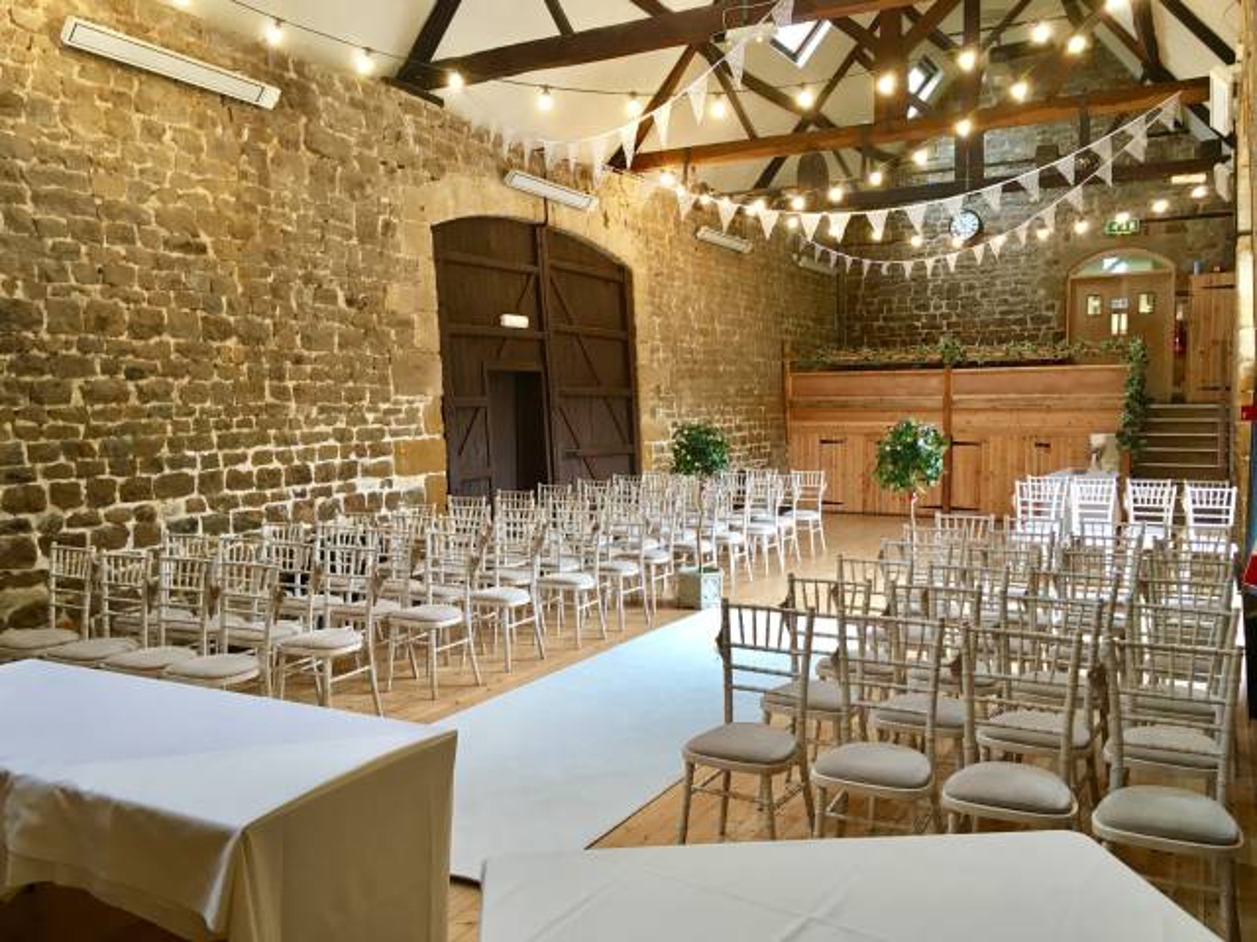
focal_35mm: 29
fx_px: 1053
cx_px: 628
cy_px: 471
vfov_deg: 48.2
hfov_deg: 61.7
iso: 64
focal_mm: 4.15
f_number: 2.2
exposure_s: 1/33
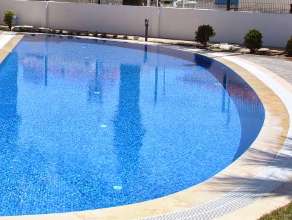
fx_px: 642
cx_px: 13
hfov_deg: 24.7
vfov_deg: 19.3
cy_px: 50
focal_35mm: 76
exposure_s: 1/250
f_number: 8
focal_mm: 22
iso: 100
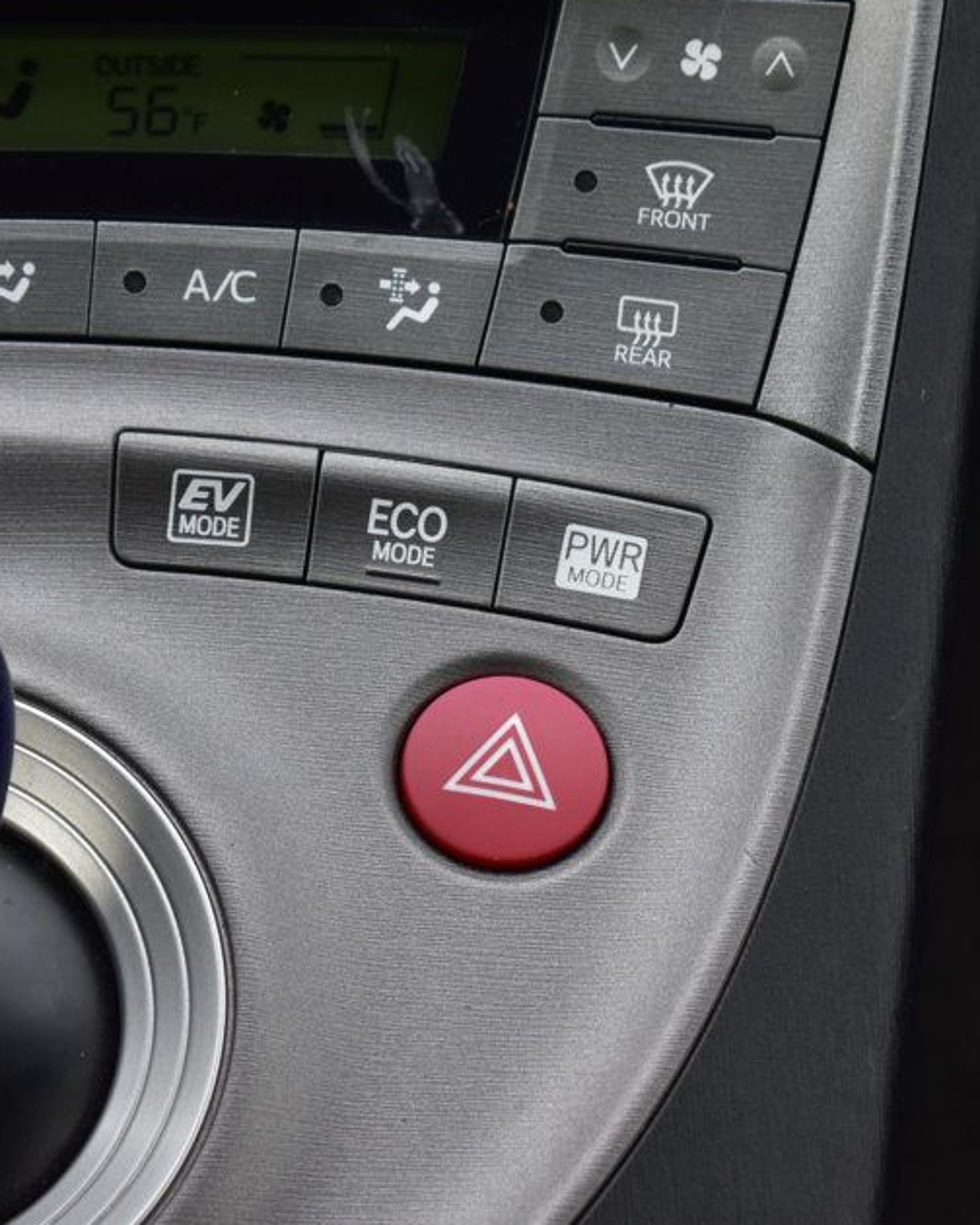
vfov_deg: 15.3
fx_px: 4560
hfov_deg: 12.2
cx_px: 49
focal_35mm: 126
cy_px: 574
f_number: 8
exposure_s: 1/60
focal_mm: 55
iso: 400
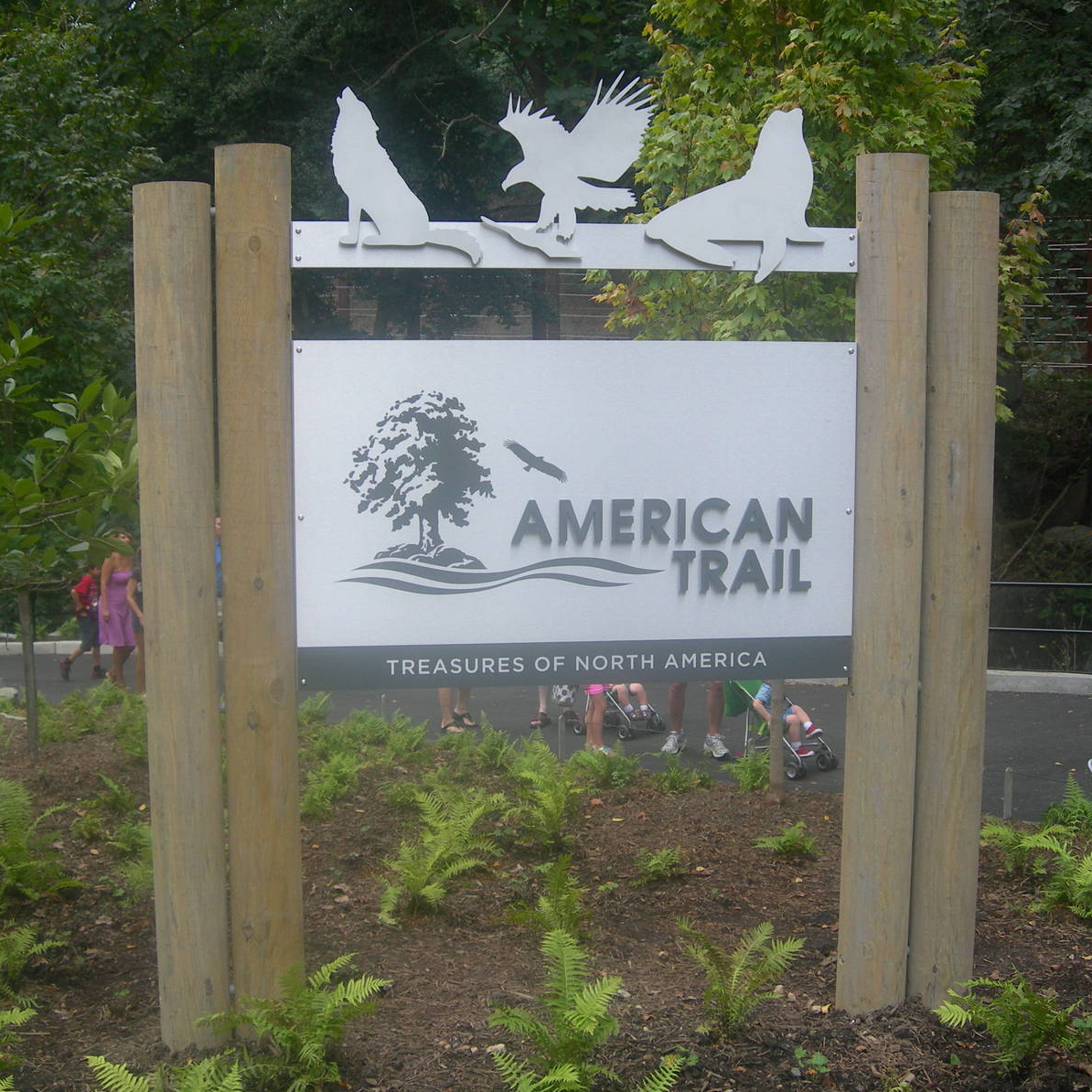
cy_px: 546
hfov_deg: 37.5
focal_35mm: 45
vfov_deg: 37.6
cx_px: 529
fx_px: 1606
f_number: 2.8
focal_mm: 7.8
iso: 50
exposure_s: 1/260
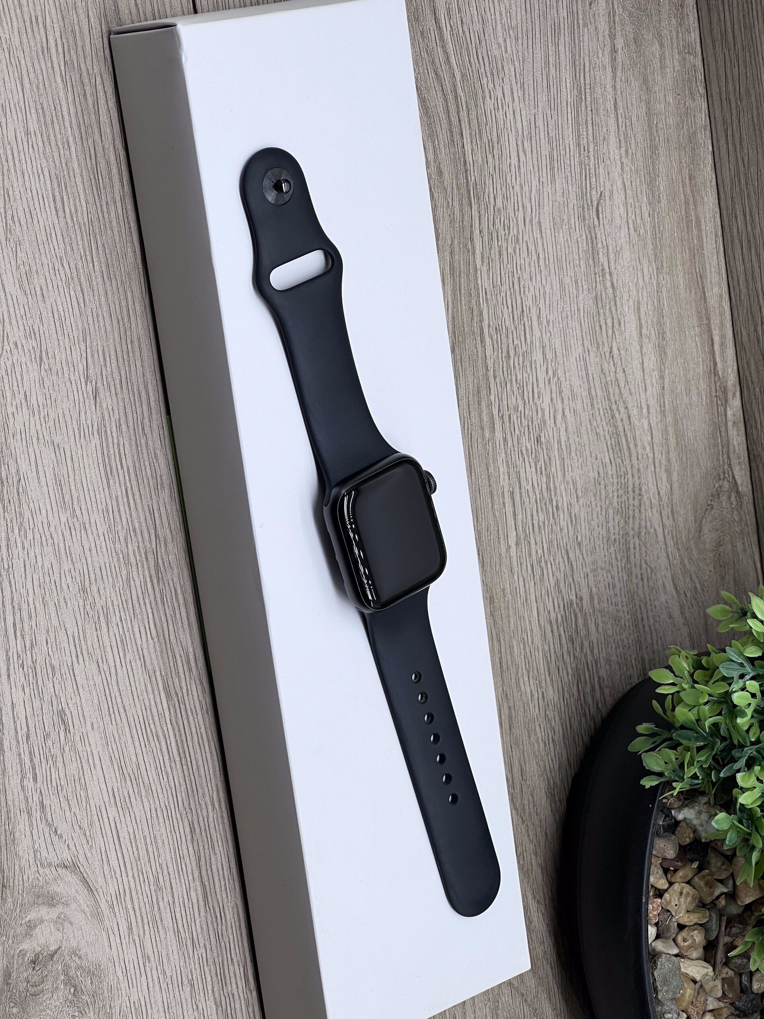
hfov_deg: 19.1
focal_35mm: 77
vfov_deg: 25.3
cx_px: 382
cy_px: 510
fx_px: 2266
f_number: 2.8
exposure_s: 1/99
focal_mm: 9
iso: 32
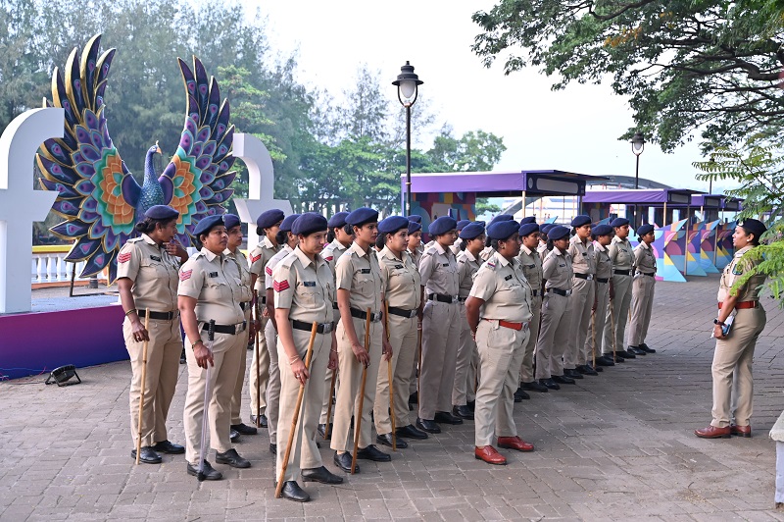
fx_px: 827
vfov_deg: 35.0
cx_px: 392
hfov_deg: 50.7
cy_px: 261
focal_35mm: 38
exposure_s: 1/200
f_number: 2.8
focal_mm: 38
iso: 640
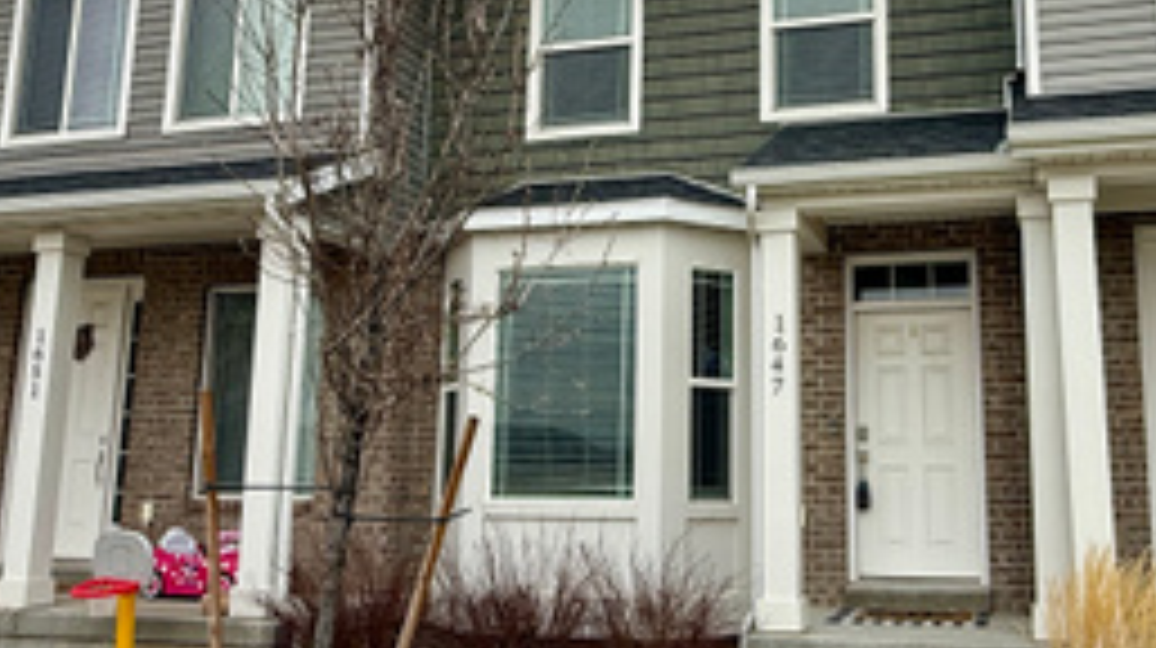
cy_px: 274
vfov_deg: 31.1
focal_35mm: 38
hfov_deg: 52.4
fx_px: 1164
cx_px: 711
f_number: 2.2
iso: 50
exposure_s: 1/1464
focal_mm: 2.22
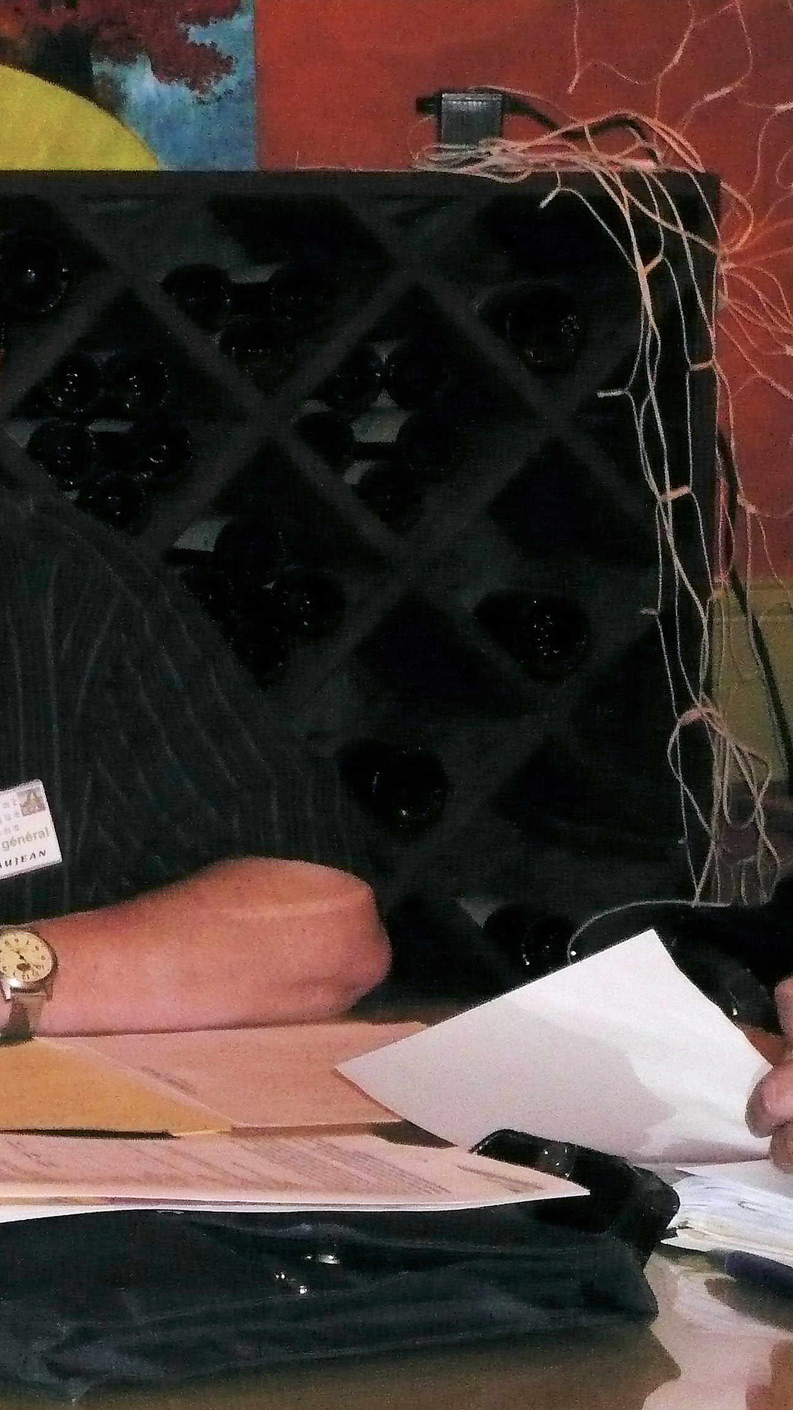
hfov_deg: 8.1
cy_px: 708
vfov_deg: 14.4
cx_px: -149
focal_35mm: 149
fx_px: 5569
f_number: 5.6
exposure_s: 1/30
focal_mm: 16.8
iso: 400
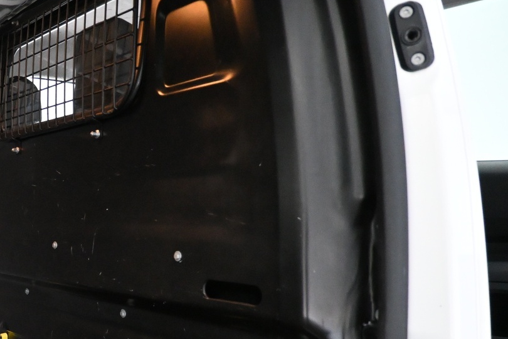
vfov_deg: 27.3
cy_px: 290
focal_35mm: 48
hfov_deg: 37.0
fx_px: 677
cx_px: 6
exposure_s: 1/60
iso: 4500
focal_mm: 16
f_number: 3.5
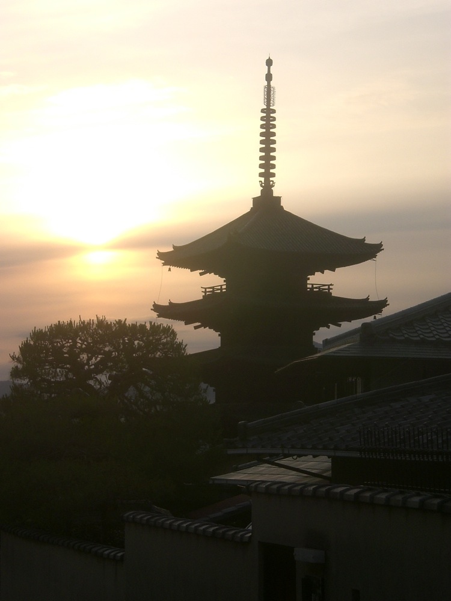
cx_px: 226
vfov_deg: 19.6
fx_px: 1737
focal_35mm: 100
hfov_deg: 14.8
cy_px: 300
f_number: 7.7
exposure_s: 1/200
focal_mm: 16.51
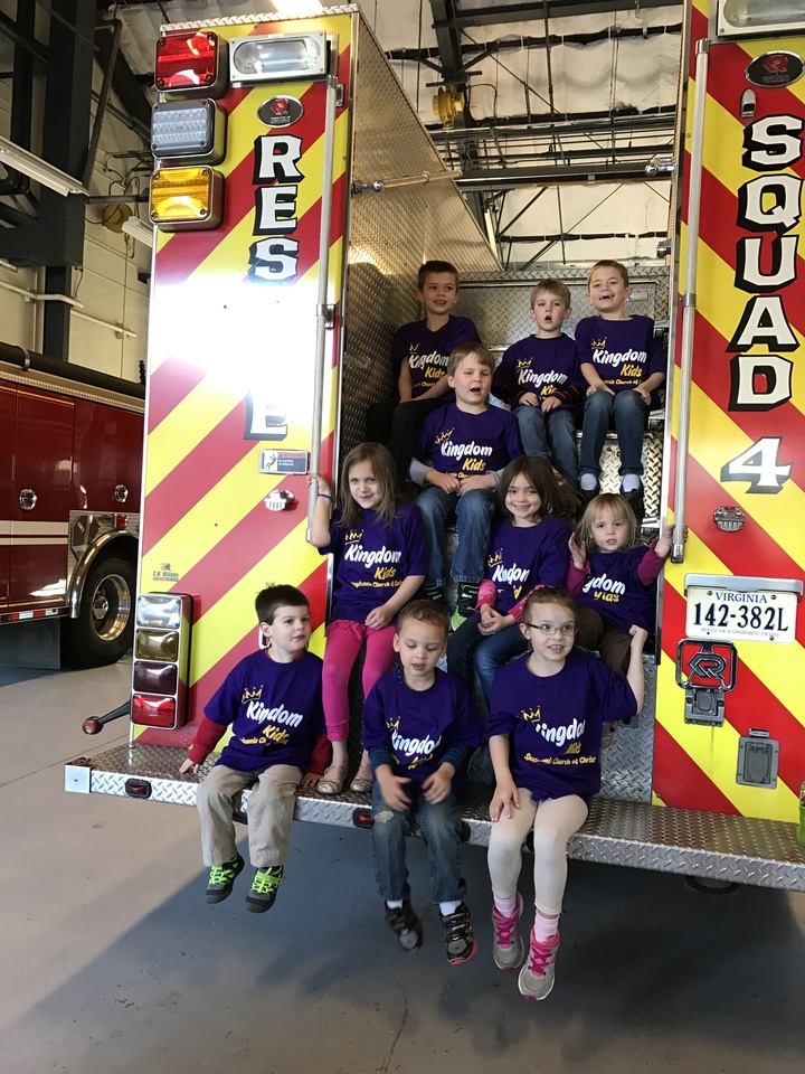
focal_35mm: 28
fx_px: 868
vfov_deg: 63.4
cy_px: 537
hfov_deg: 49.7
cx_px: 402
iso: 40
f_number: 1.8
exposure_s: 1/24
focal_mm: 3.99
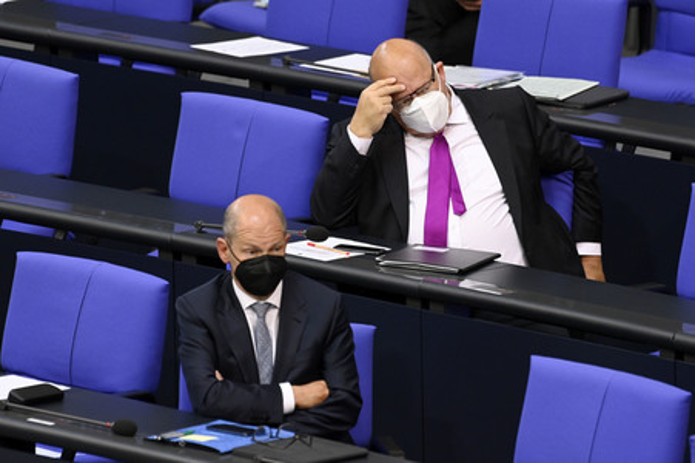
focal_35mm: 380
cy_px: 232
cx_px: 348
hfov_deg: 5.4
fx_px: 7331
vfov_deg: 3.6
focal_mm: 380
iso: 5000
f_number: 5.6
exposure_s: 1/250
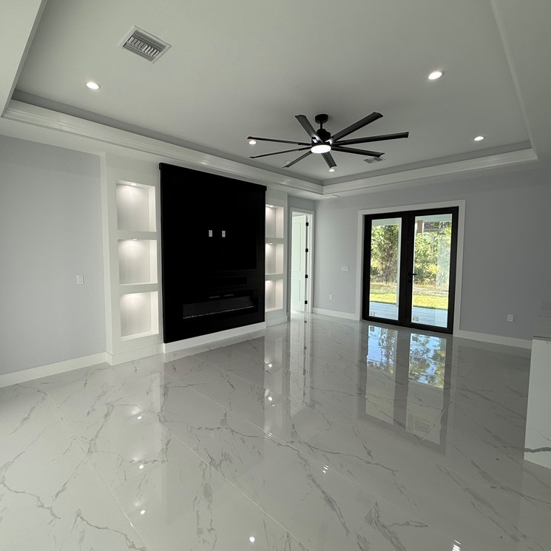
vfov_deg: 84.0
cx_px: 243
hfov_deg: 83.6
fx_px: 306
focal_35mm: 17
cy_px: 274
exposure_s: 1/138
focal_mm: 2.22
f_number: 2.2
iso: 50
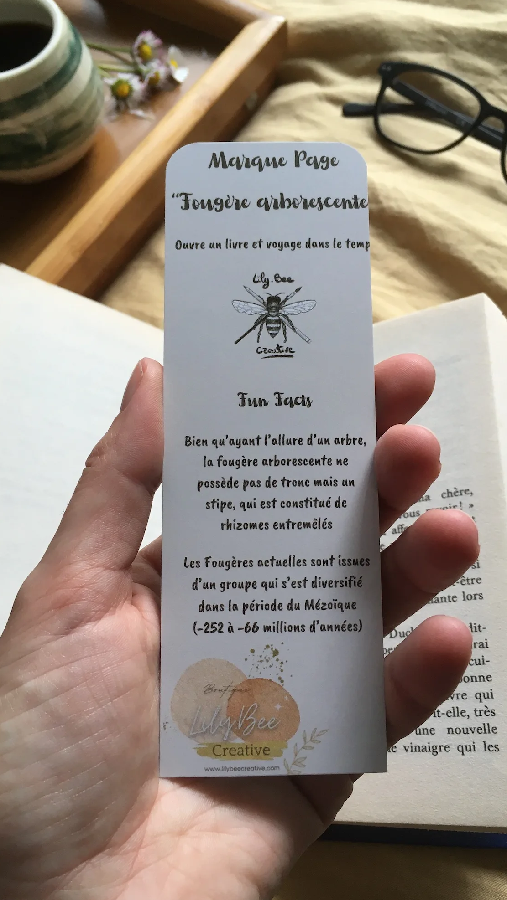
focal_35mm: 32
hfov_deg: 36.6
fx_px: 765
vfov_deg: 61.0
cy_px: 447
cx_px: 280
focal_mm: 4.15
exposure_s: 1/33
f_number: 2.2
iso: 32
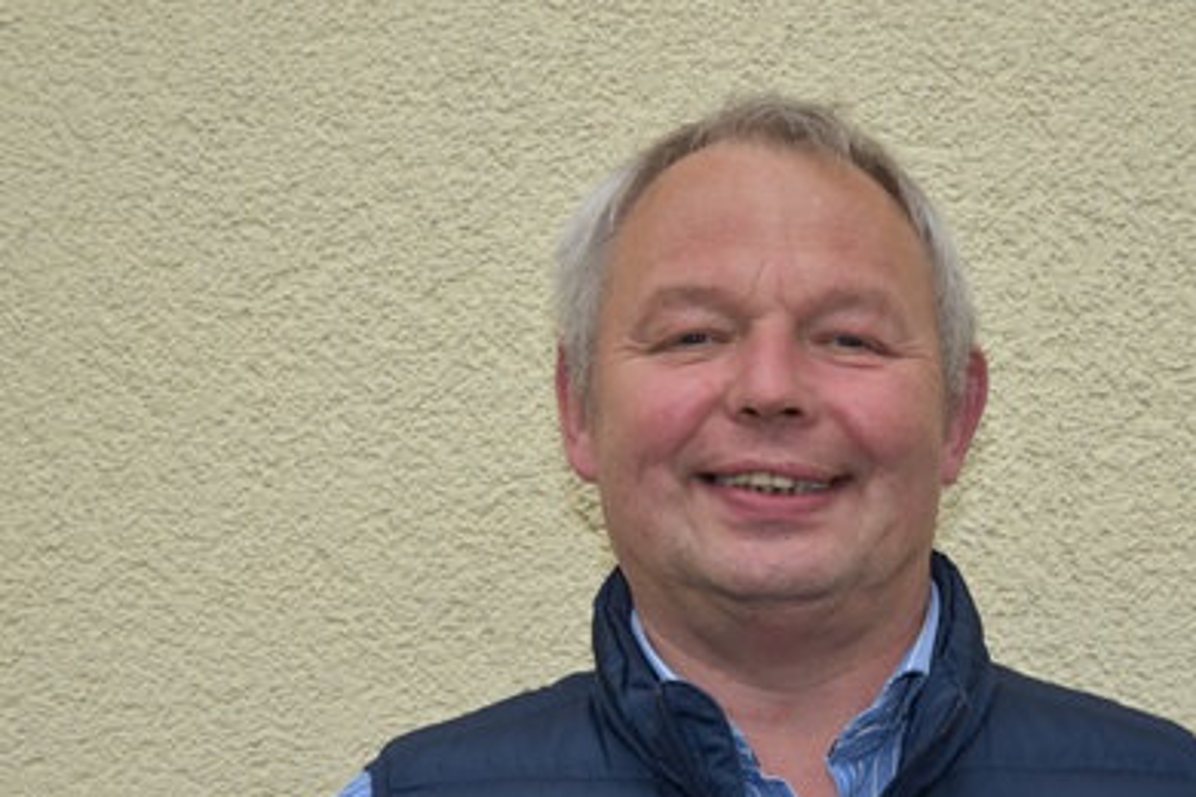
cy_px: 484
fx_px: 3621
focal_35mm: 109
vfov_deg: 12.6
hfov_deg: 18.7
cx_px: 718
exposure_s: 1/200
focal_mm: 85
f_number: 13
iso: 800
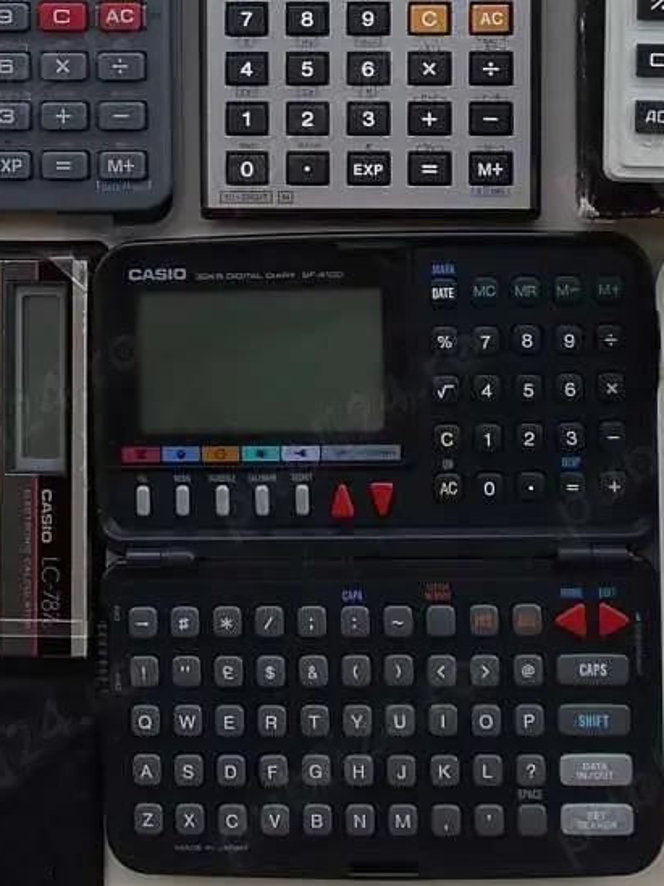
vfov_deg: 26.7
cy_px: 142
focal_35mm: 71
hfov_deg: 20.7
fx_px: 1816
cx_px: 393
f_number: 3.1
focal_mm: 5.3
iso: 80
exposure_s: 1/125
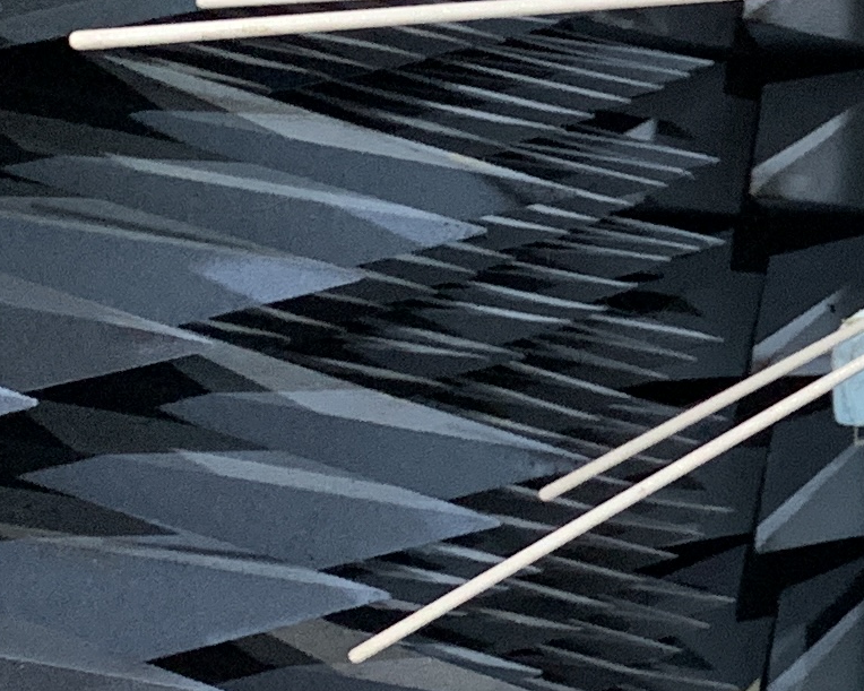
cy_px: 167
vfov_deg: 11.5
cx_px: 1744
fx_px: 3426
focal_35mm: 134
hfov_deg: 12.6
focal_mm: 4.25
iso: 160
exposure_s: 1/50
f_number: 1.8
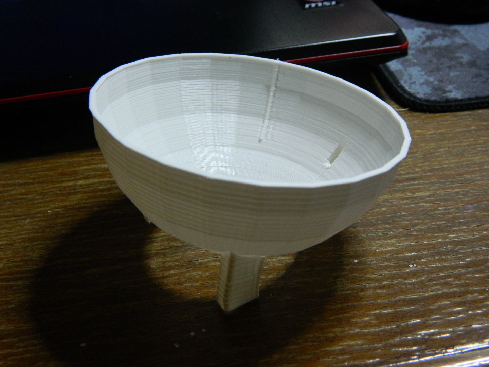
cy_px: 184
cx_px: 244
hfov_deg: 40.4
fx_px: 664
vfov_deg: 30.9
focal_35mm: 47
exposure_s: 1/30
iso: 400
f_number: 3.6
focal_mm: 8.4
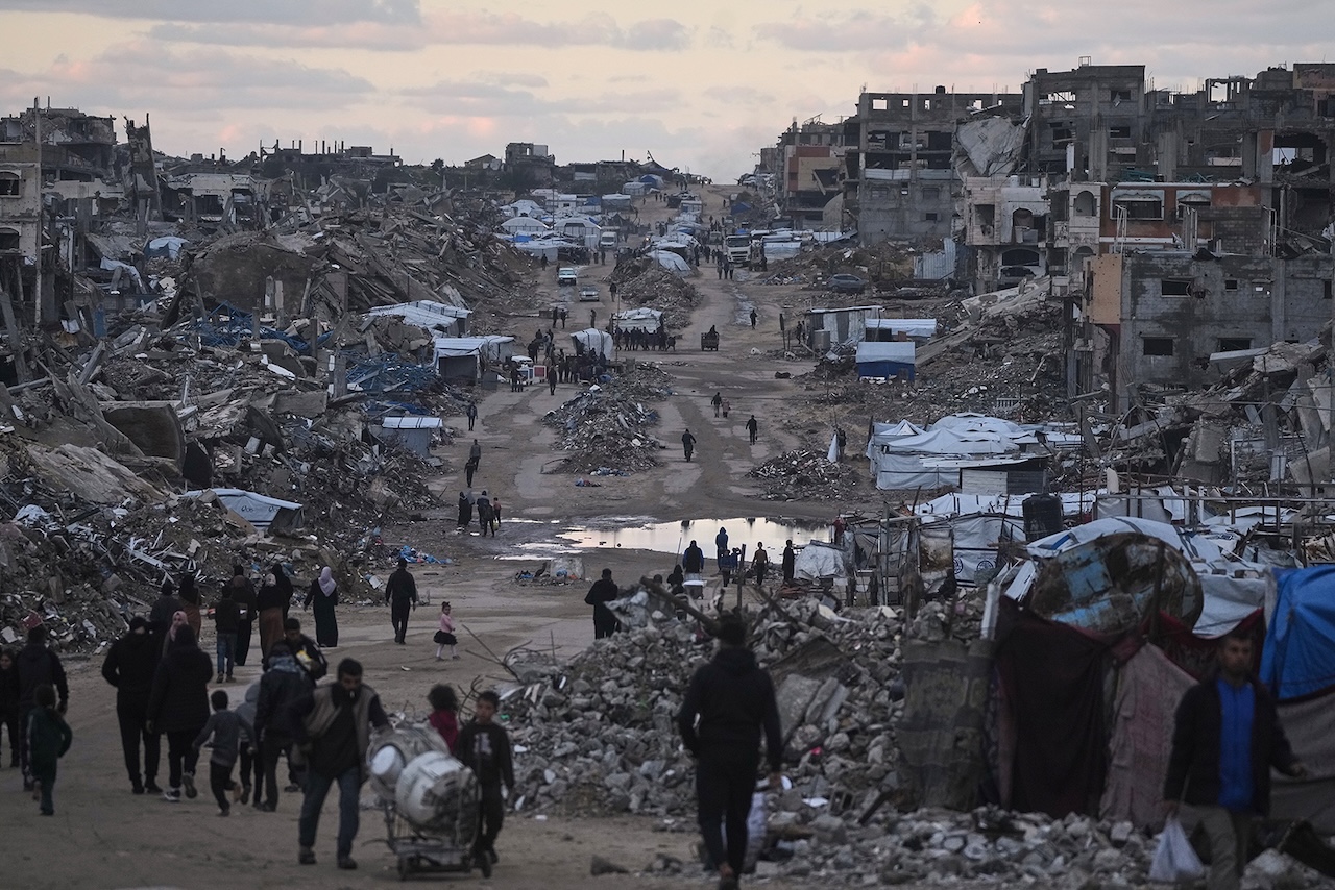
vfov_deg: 7.2
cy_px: 445
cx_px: 668
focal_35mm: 192
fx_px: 7121
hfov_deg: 10.7
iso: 1250
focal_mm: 192
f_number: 5.6
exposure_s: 1/640
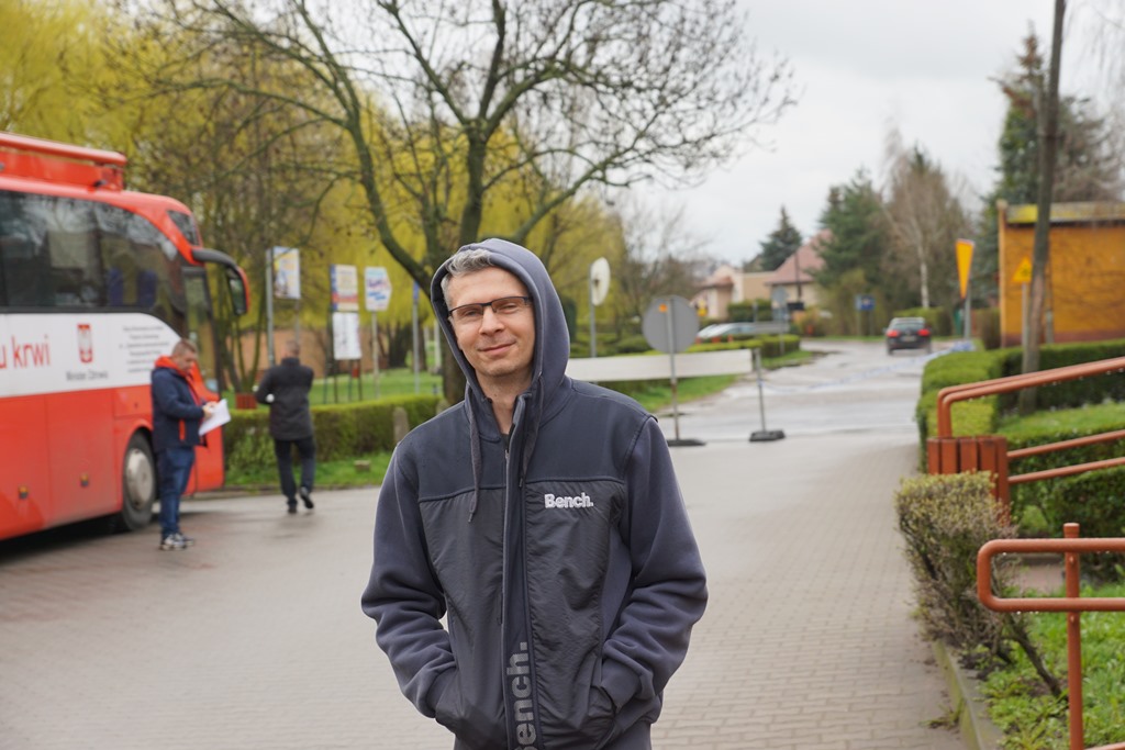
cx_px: 562
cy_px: 375
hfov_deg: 27.0
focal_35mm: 75
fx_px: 2344
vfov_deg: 18.2
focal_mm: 50
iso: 100
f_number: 4
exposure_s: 1/250
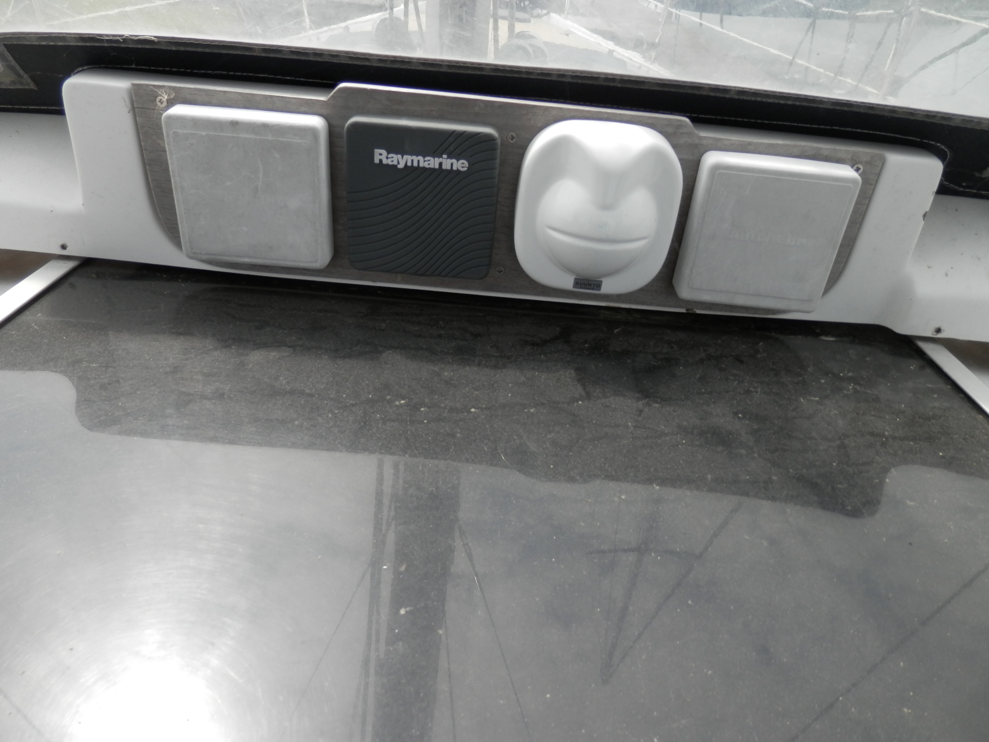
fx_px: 714
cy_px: 371
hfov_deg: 69.4
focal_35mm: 25
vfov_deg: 54.9
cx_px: 494
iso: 80
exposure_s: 1/640
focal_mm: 4.5
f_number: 3
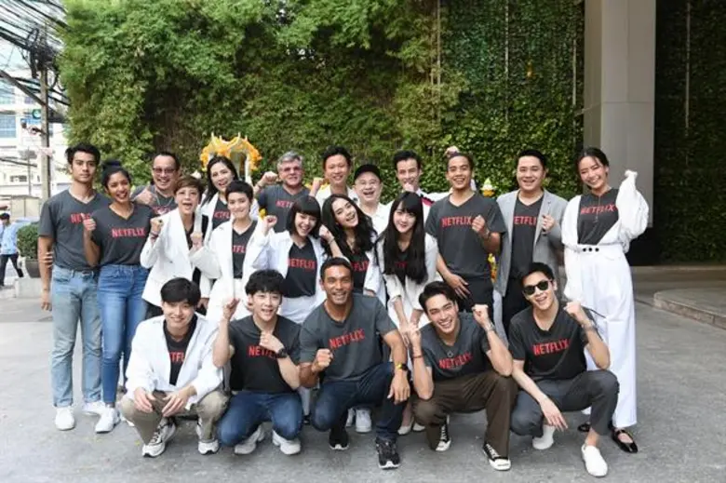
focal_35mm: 32
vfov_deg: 41.1
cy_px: 242
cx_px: 363
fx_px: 645
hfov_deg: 58.7
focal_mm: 32
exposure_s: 1/800
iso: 1600
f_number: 4.5
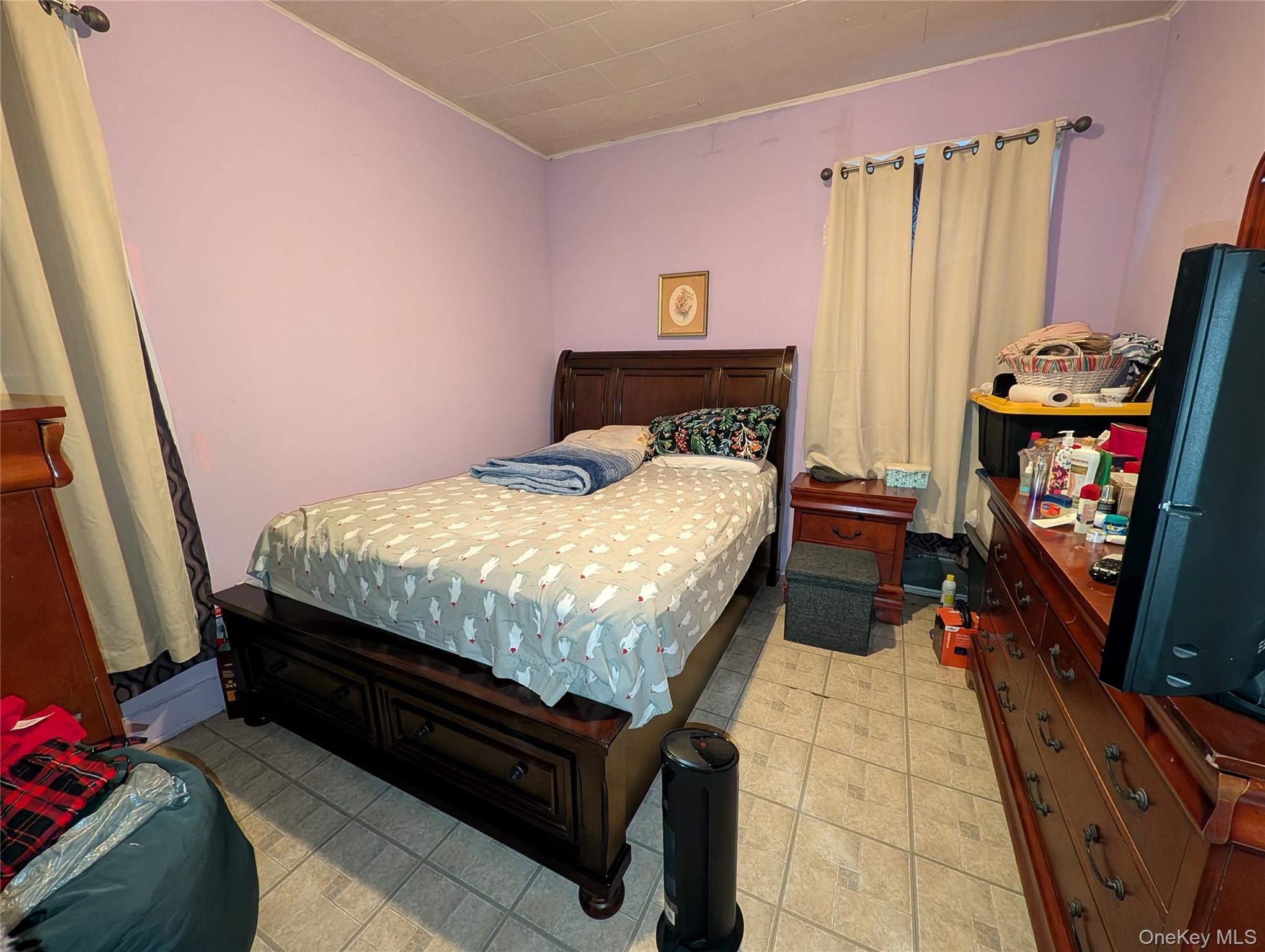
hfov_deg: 110.5
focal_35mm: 12
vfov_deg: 94.6
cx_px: 632
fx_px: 439
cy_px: 476
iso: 1140
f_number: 1.7
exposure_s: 1/30.3
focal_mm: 2.02
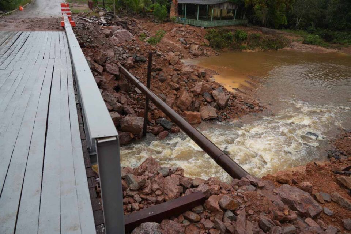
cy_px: 117
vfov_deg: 53.1
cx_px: 176
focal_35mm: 24
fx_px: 234
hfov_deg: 73.7
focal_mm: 24
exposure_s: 1/500
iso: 160
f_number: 4
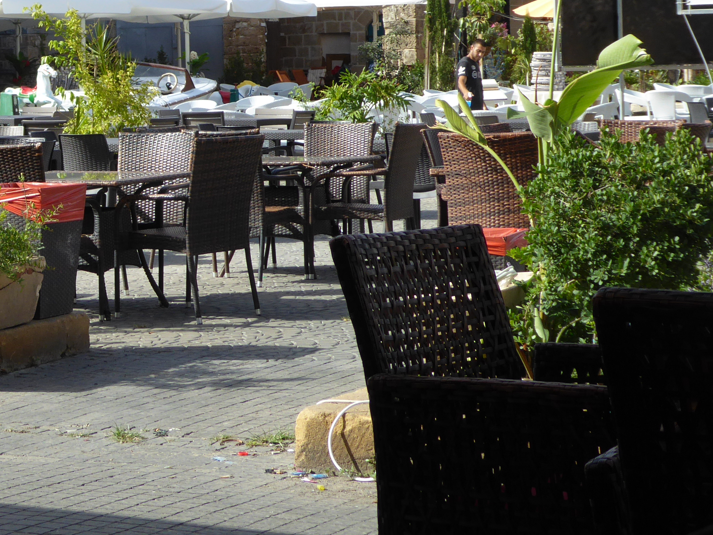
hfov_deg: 19.8
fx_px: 1998
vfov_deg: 15.1
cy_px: 54
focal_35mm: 97
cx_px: 47
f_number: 4.1
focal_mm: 9
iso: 100
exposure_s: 1/400
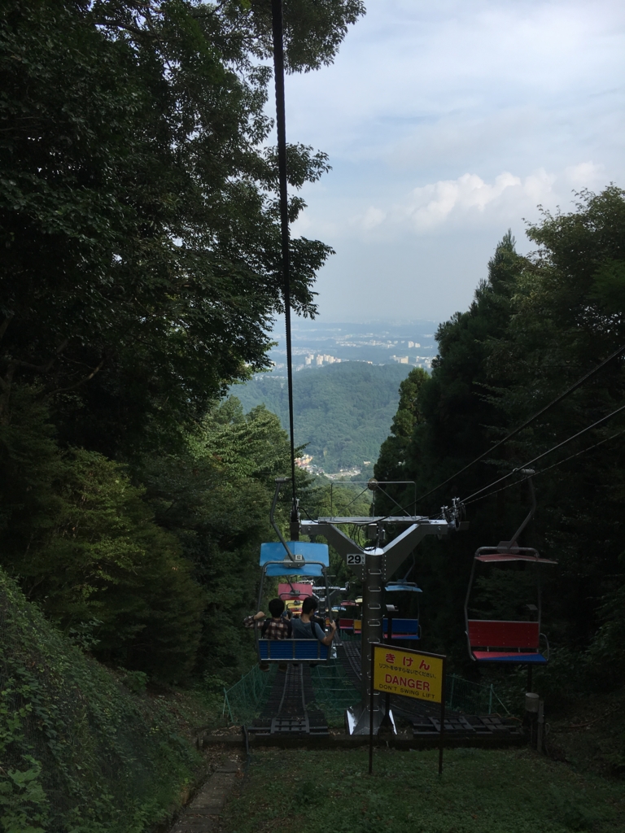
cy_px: 416
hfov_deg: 48.2
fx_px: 698
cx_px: 312
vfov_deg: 61.7
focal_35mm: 29
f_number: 2.2
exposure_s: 1/864
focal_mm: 4.15
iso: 25
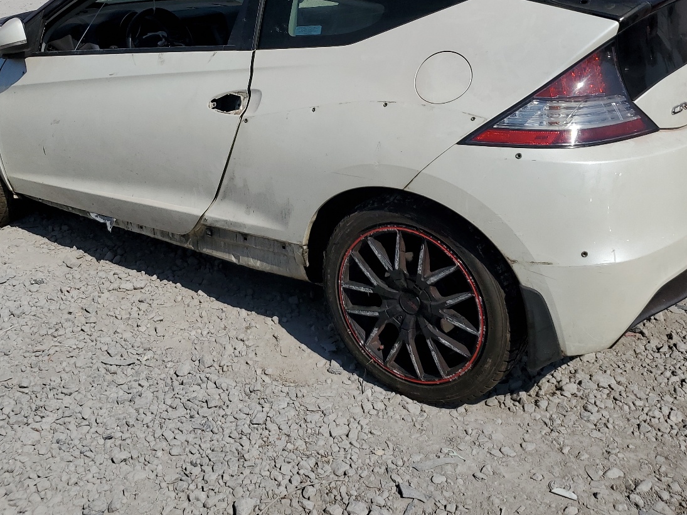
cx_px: 316
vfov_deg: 37.0
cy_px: 141
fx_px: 754
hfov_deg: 48.9
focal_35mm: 38
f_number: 1.5
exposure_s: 1/10000
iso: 50
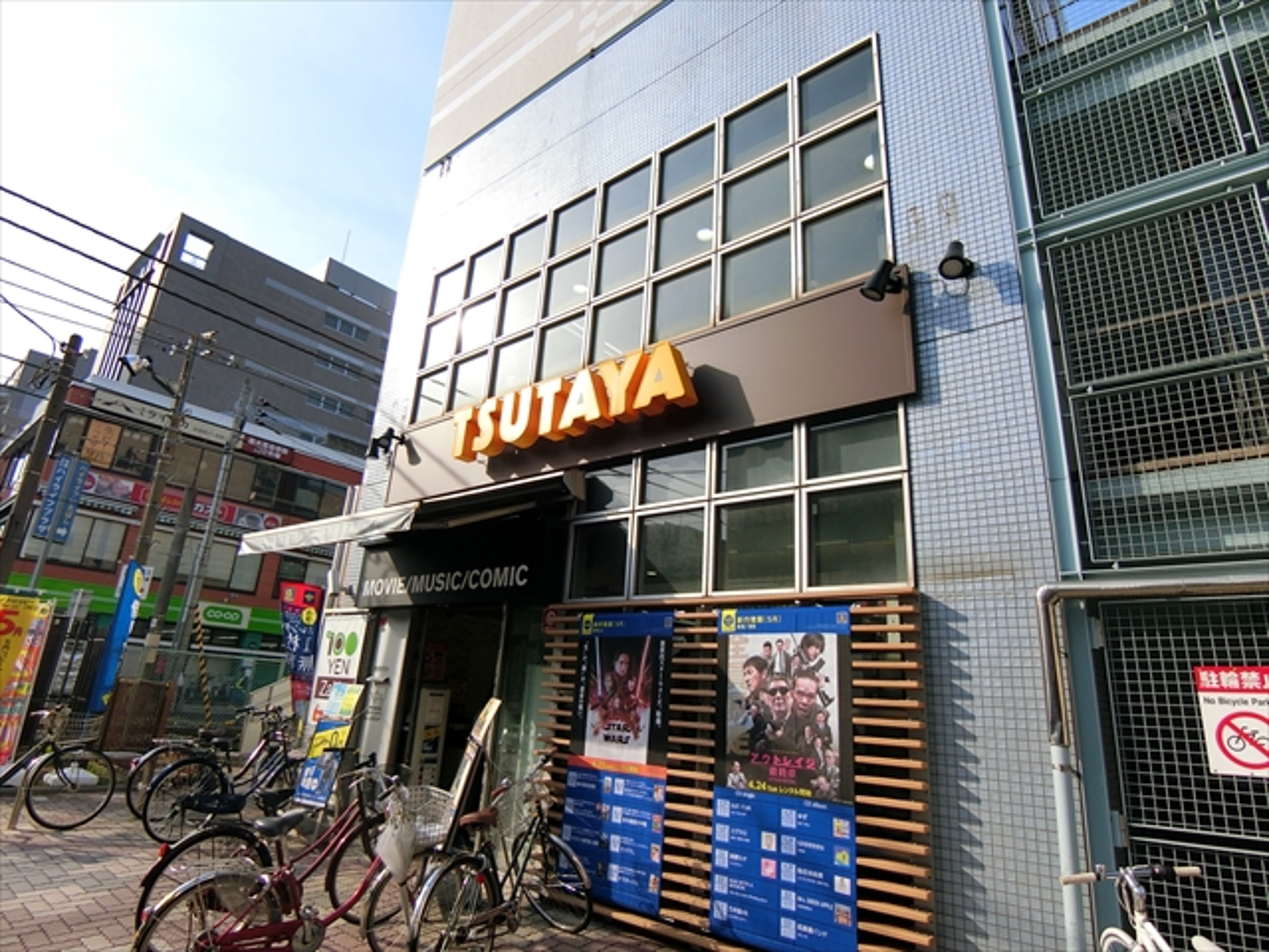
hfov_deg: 84.7
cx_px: 634
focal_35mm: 19
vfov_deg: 68.7
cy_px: 476
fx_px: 697
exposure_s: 1/200
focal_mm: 4.06
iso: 80
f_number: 6.9
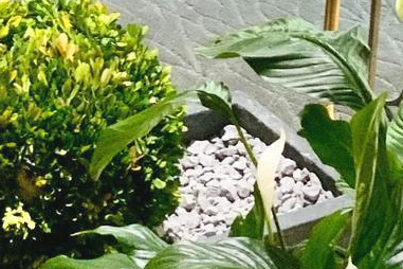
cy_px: -275
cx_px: 145
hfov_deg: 12.7
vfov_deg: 8.1
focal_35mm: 162
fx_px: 1813
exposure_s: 1/60
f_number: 1.8
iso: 64
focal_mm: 3
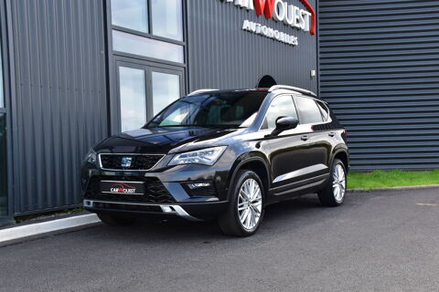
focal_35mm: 48
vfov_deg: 28.1
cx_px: 220
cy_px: 146
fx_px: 585
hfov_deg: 41.1
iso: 400
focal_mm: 32
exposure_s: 1/125
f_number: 9
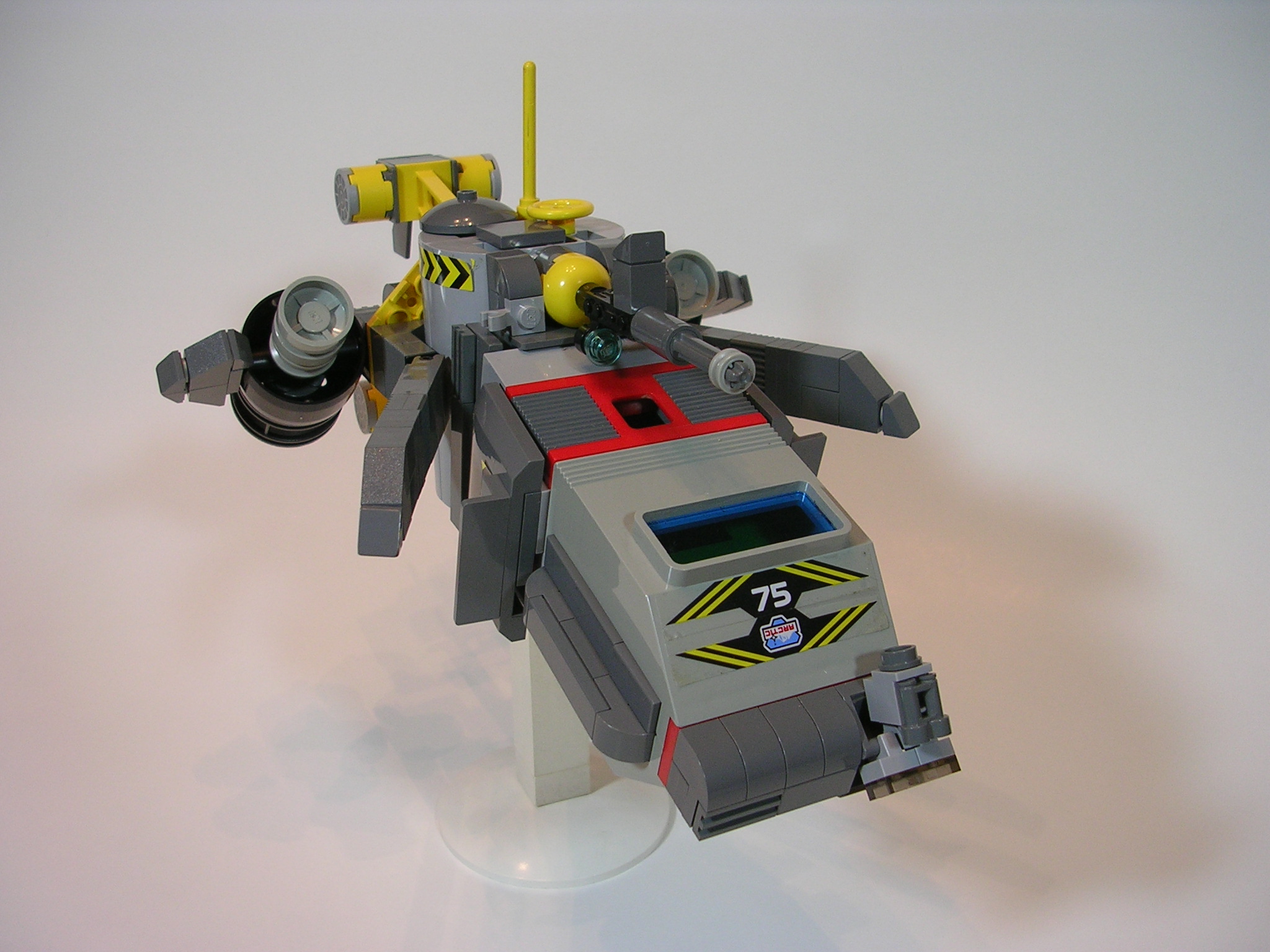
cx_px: 635
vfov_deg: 37.7
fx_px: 1394
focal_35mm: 38
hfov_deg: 49.0
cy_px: 476
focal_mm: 5.8
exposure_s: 1/30.8
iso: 50
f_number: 2.8
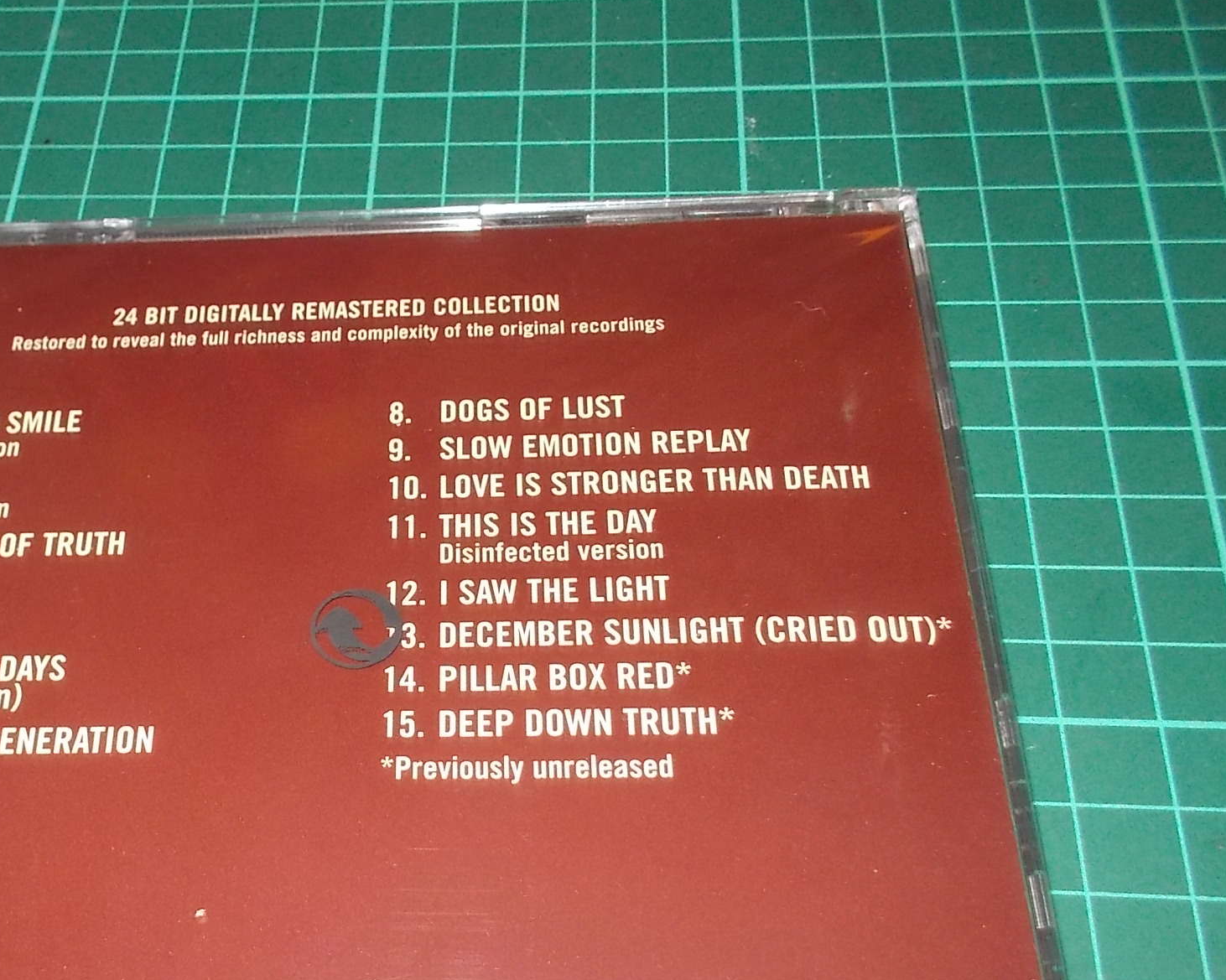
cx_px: 349
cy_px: 677
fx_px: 1596
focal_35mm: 44
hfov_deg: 41.1
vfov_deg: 33.7
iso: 200
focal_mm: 4.1
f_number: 3.3
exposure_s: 1/30
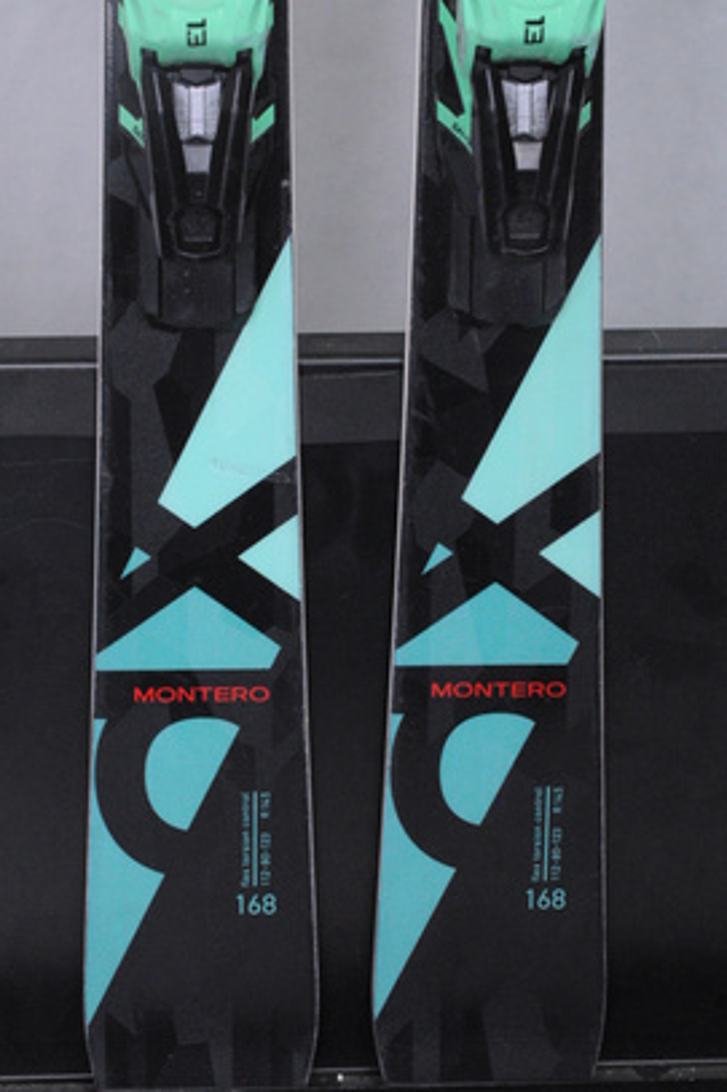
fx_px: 3517
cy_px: 494
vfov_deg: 17.6
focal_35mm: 116
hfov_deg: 11.8
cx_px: 350
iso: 3200
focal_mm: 70
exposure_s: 1/125
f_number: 8
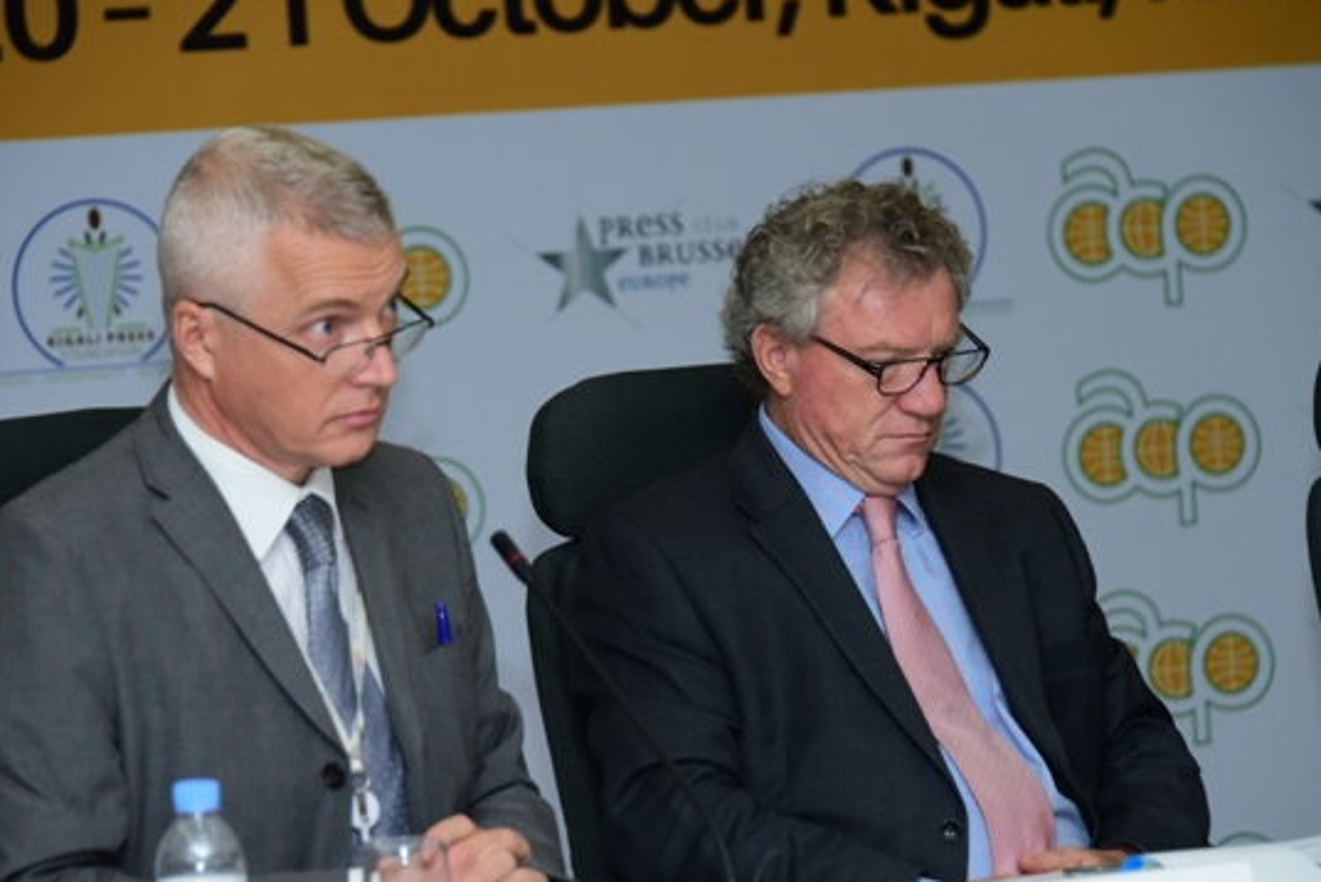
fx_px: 7453
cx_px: 648
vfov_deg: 6.8
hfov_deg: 10.1
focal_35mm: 203
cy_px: 494
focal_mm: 170
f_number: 5.6
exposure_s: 1/200
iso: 1600
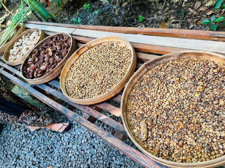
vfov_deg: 56.8
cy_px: 84
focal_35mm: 24
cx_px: 112
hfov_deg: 71.6
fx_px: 156
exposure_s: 1/121
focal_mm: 6.86
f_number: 1.78
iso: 200
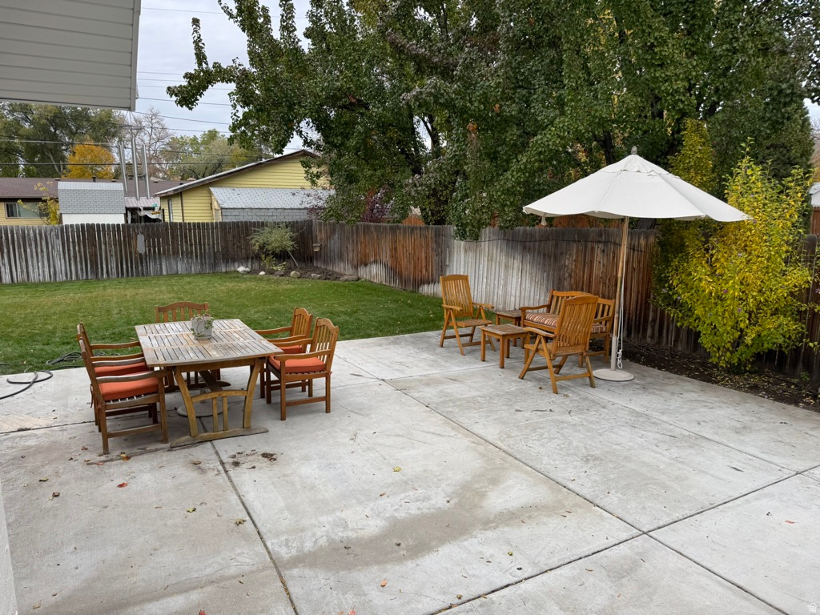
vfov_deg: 56.8
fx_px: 569
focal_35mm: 24
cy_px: 308
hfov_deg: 71.6
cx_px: 410
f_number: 1.78
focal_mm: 6.76
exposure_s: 1/739
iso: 80
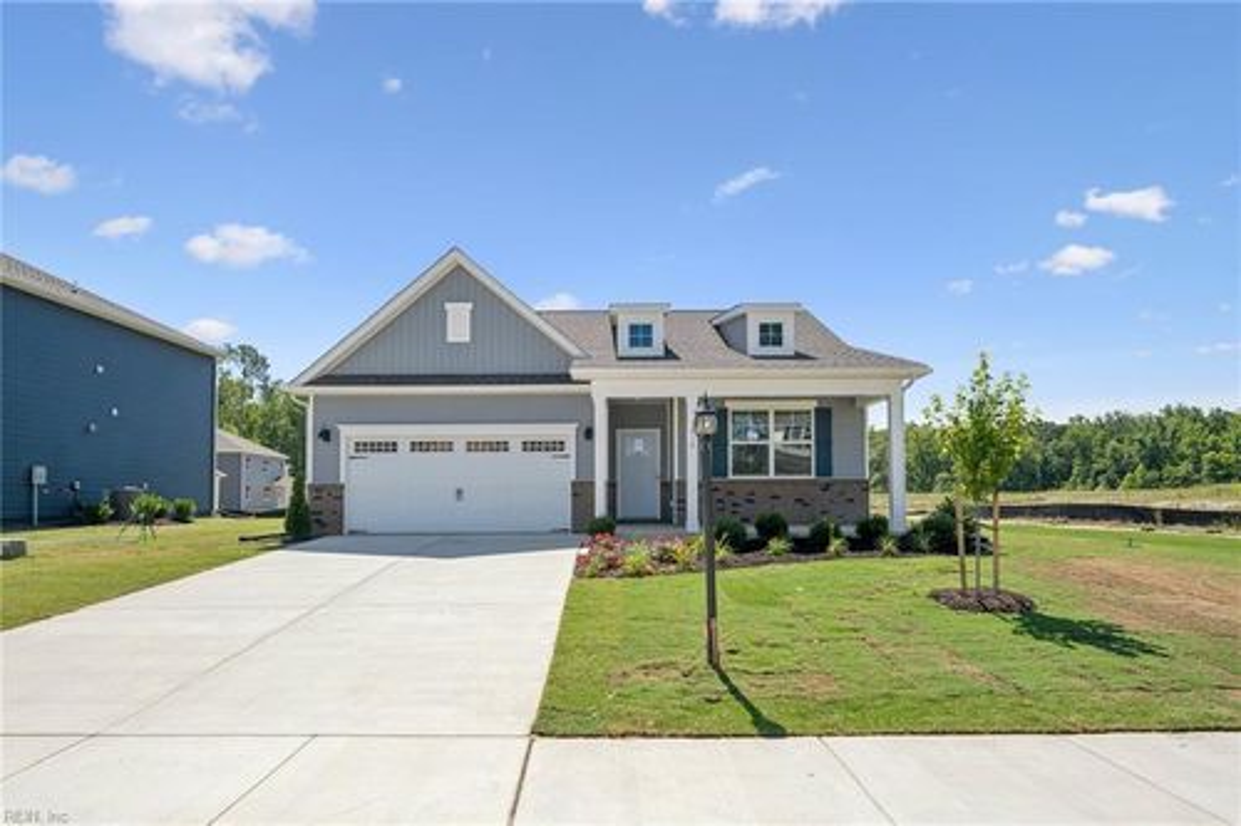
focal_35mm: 19
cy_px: 413
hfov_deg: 86.9
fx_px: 655
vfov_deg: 64.5
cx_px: 620
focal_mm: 19
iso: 100
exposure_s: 1/200
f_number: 8
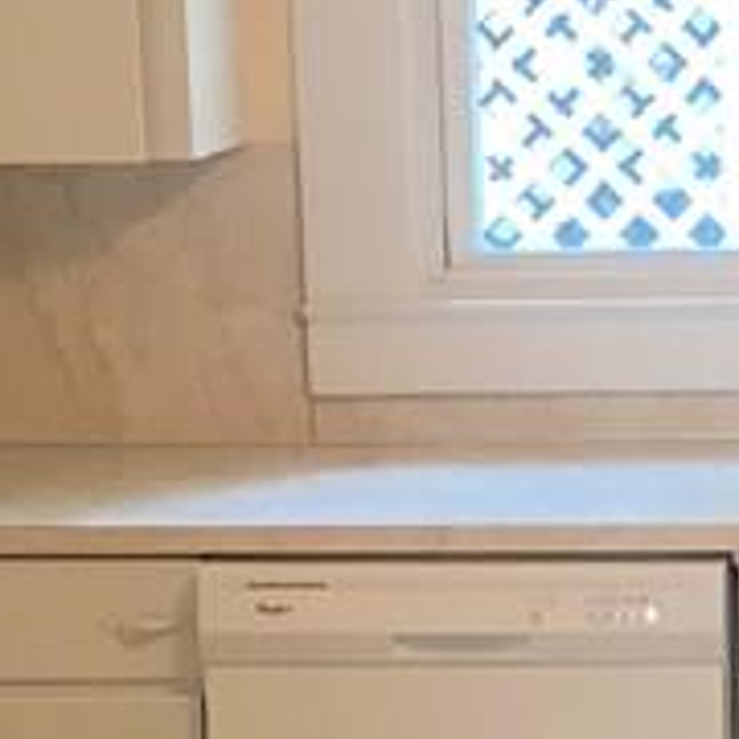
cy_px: 480
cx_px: 977
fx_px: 3526
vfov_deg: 12.0
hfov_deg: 11.6
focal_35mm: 146
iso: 50
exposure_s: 1/30
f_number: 2.2
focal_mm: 4.15
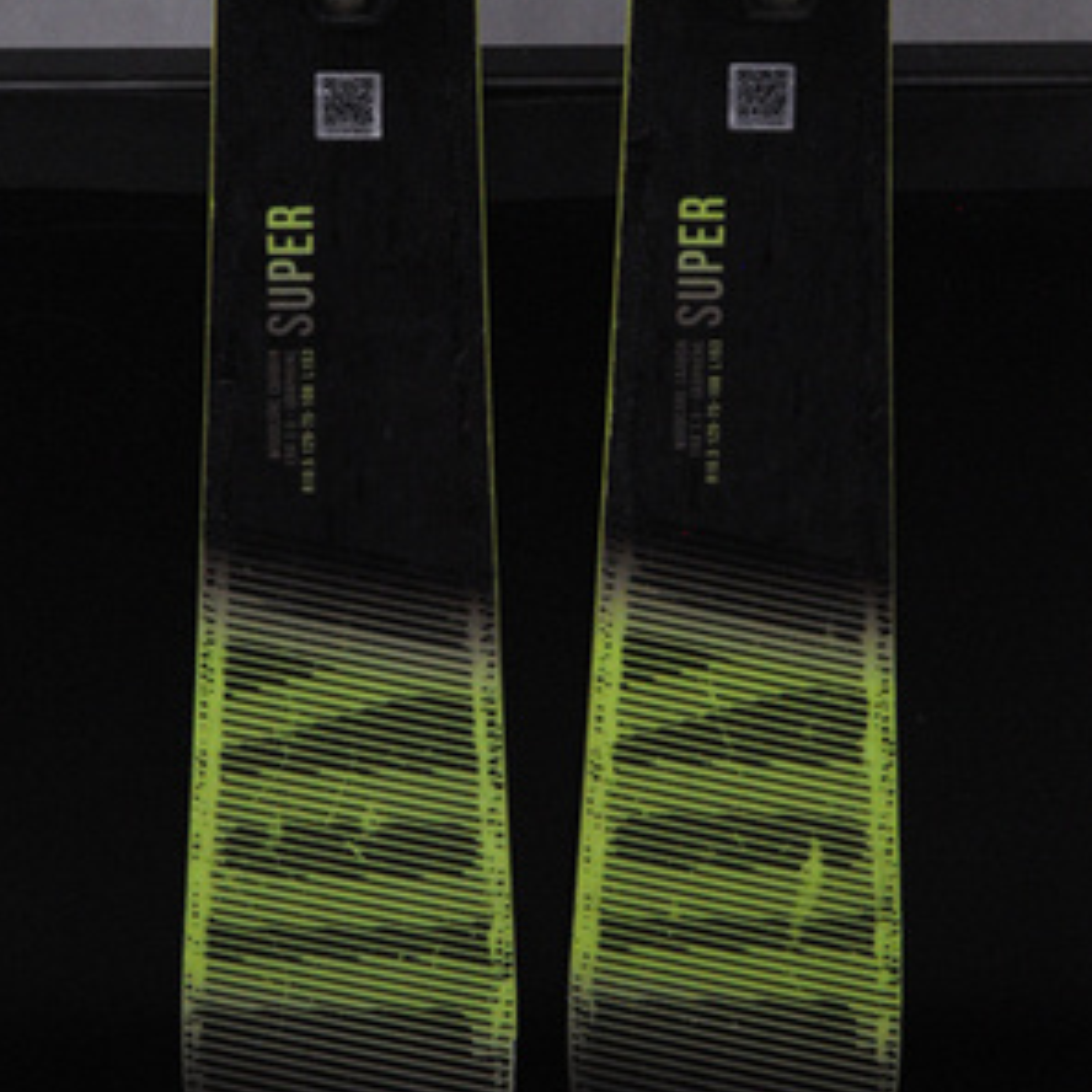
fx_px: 6210
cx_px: 548
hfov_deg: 10.0
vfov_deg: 10.0
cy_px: 332
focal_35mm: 174
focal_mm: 90
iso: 3200
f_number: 16
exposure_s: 1/125
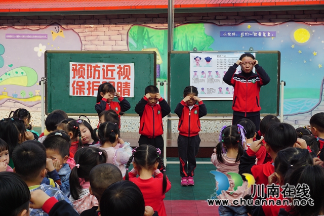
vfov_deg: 21.6
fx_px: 567
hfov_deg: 31.9
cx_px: 162
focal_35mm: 63
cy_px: 108
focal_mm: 42
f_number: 8
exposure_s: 1/125
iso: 100
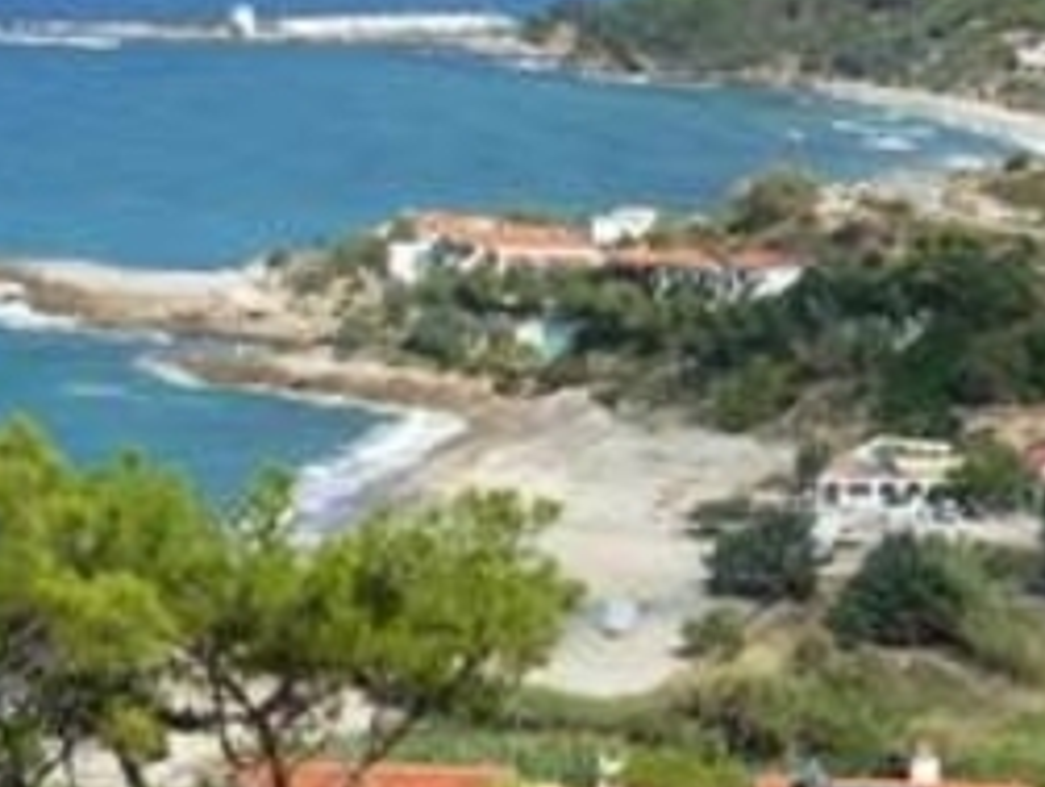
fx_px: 4474
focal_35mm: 148
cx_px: 387
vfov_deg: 10.0
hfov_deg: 13.3
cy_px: 579
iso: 50
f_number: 6.1
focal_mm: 12.9
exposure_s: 1/352
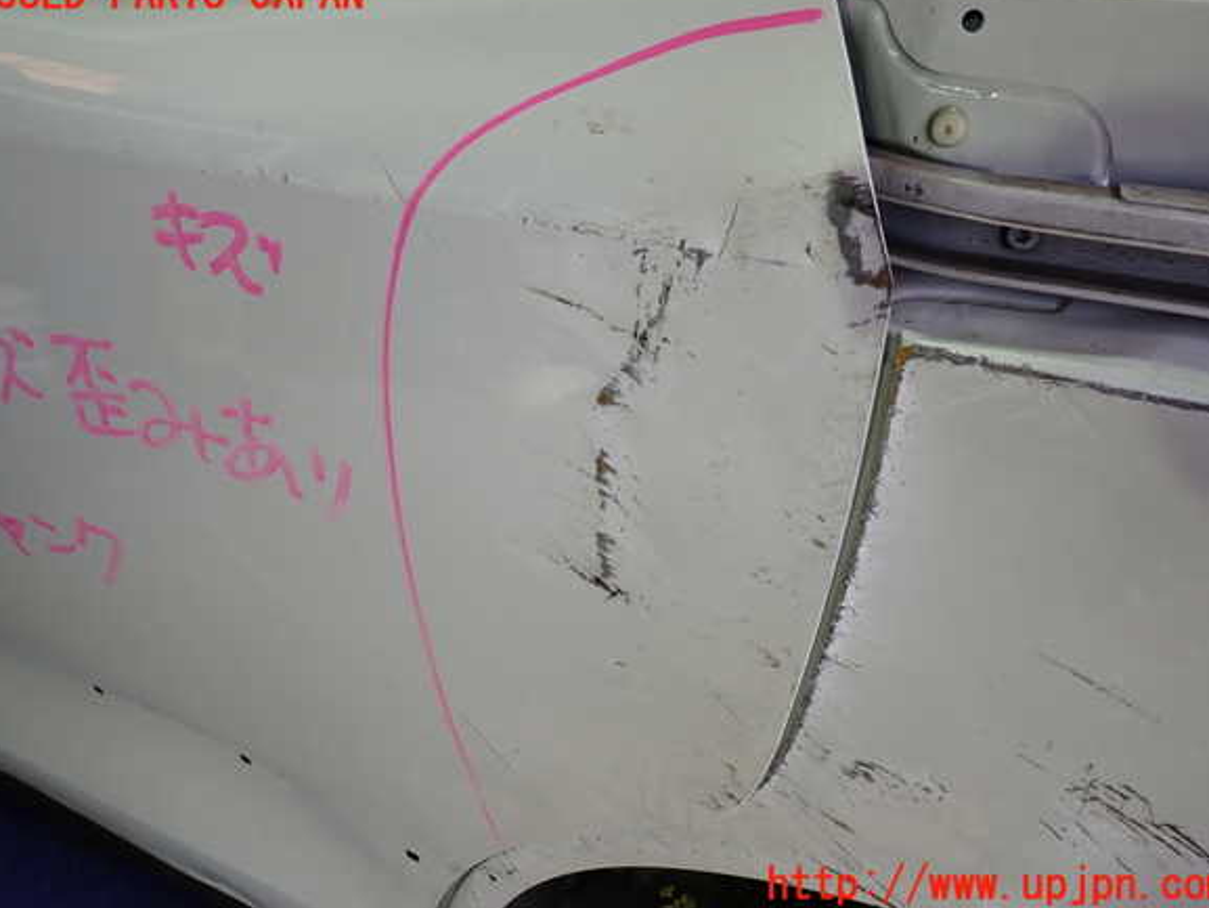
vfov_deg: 53.1
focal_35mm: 26
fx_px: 908
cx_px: 612
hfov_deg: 67.3
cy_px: 440
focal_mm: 4.5
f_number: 2
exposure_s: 1/60
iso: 160
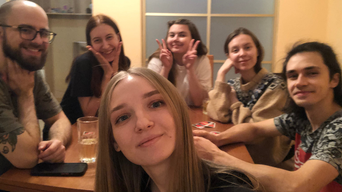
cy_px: 84
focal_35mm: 35
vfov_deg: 33.7
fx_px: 317
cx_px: 171
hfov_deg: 56.6
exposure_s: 1/33
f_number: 2.2
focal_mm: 2.87
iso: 400
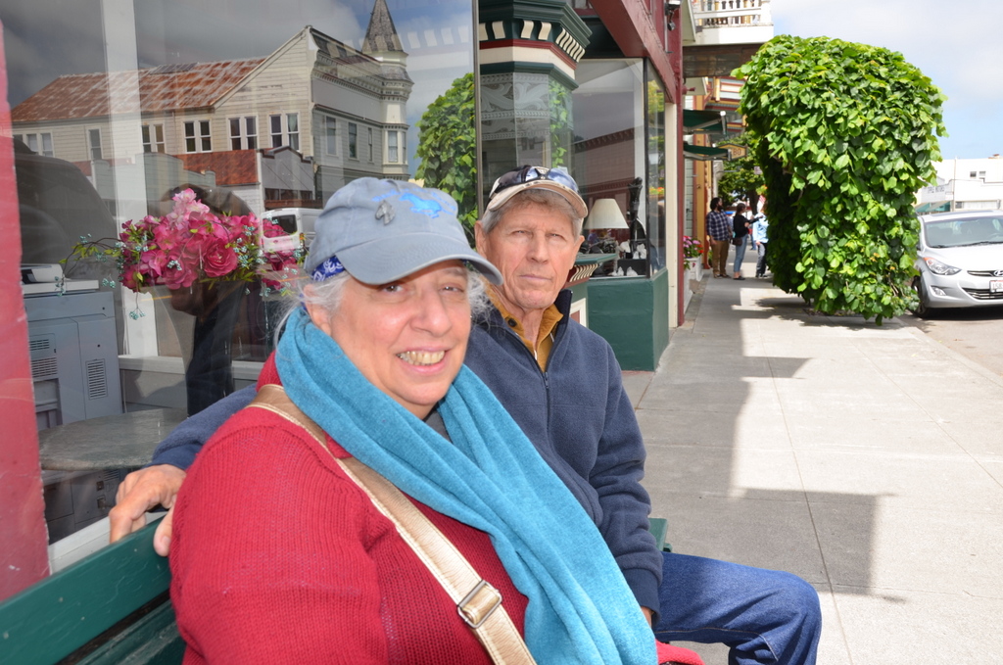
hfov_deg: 62.0
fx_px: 834
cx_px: 502
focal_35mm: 30
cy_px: 332
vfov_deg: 43.5
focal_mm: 20
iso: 100
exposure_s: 1/200
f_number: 6.3
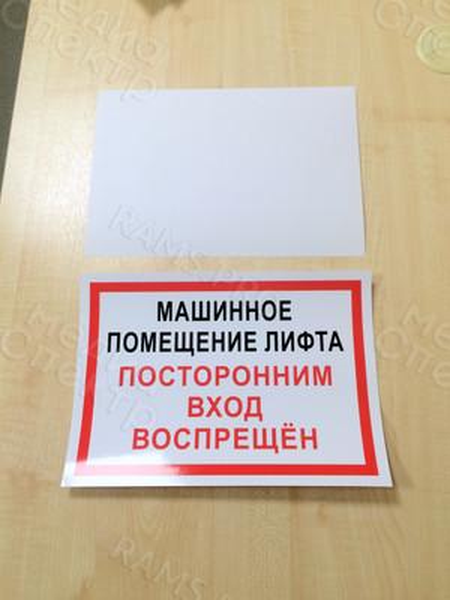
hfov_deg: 48.2
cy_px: 300
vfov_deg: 61.7
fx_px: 503
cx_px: 225
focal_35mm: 29
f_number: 2.2
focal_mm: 4.15
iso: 64
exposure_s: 1/33
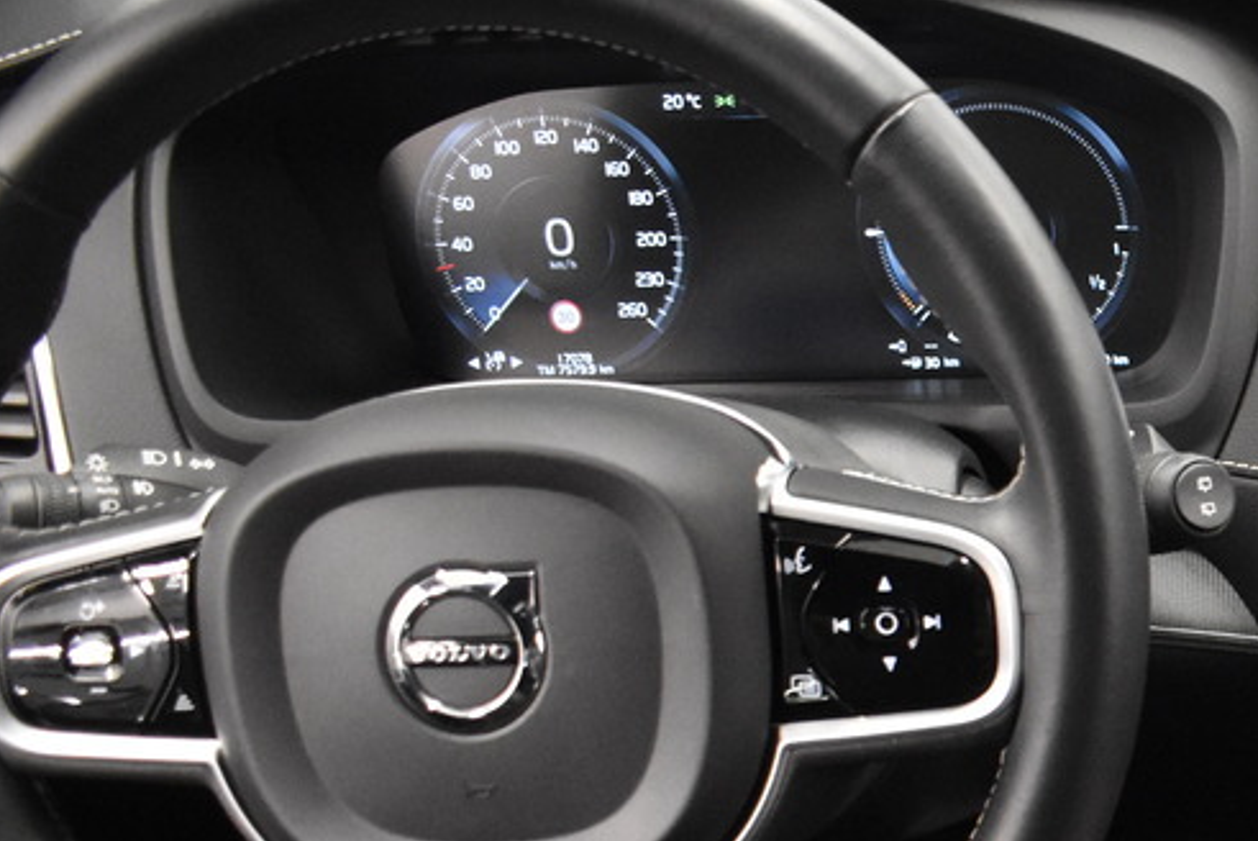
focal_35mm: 89
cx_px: 1850
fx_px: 3112
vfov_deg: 15.0
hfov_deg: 20.0
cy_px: 892
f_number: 3.5
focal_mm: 18
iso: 2500
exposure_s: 1/30
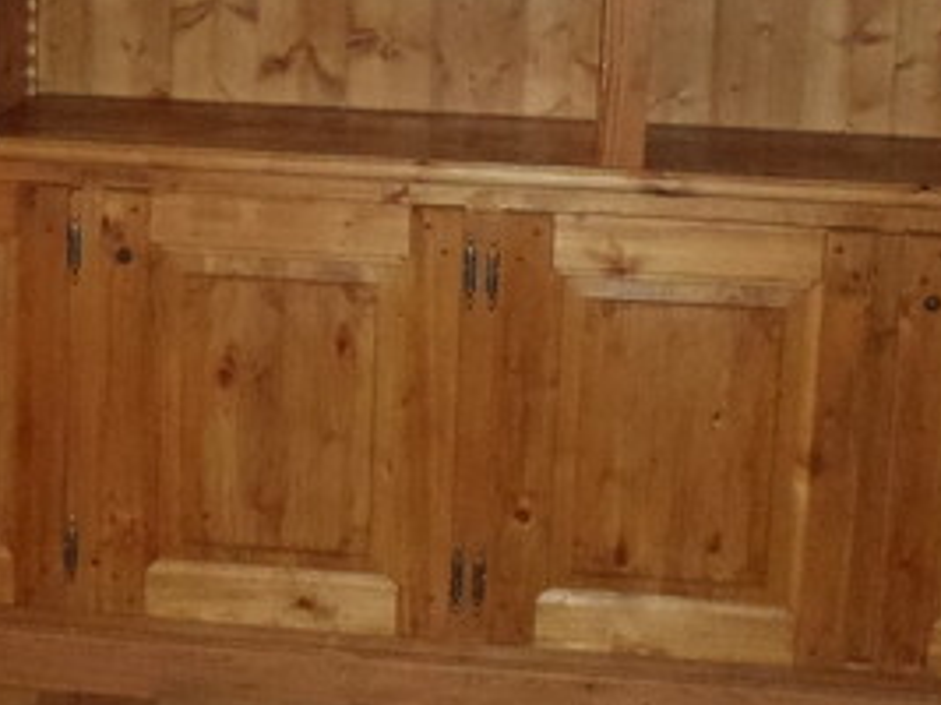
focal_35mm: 78
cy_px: -7
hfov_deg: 24.9
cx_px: 317
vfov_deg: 18.4
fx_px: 2119
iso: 640
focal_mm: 4.9
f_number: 3.3
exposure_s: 1/30
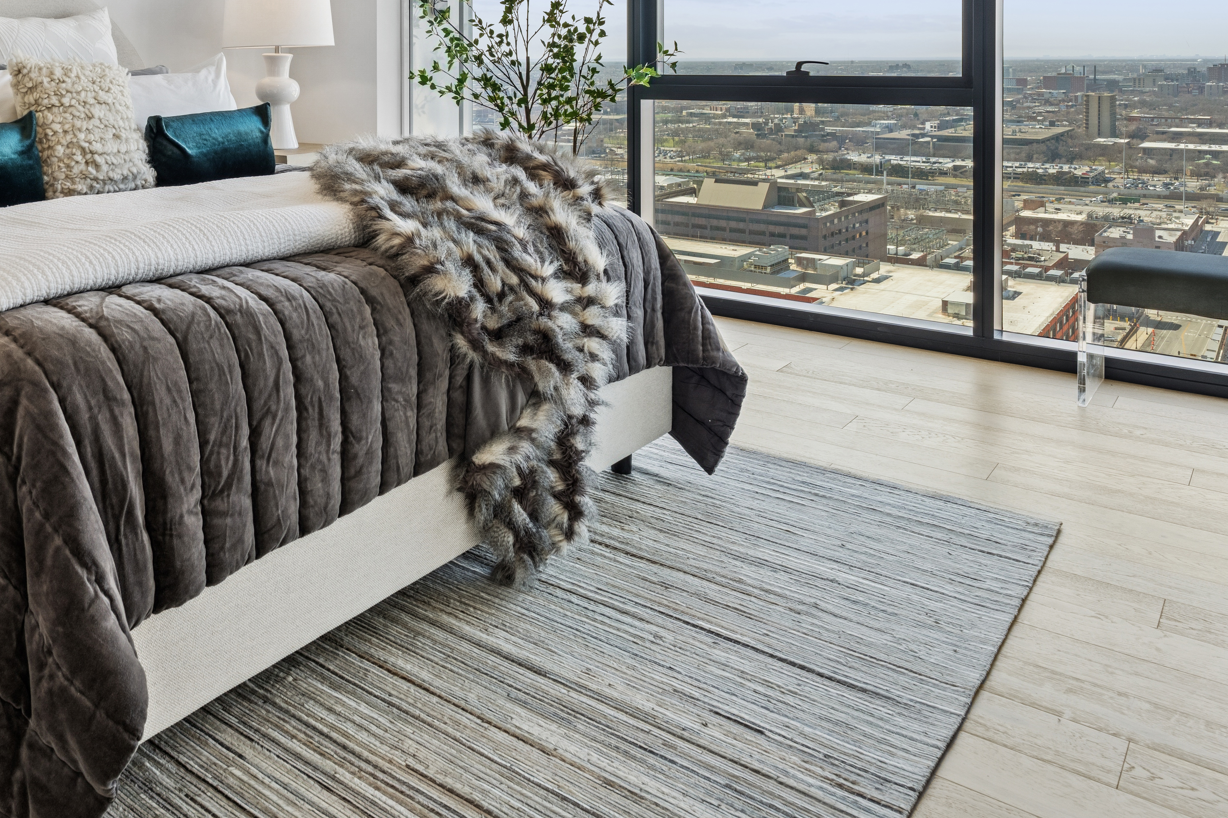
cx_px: 229
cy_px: 76
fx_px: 1023
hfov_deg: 56.9
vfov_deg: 40.2
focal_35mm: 30
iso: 320
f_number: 8
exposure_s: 1/125
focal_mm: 16
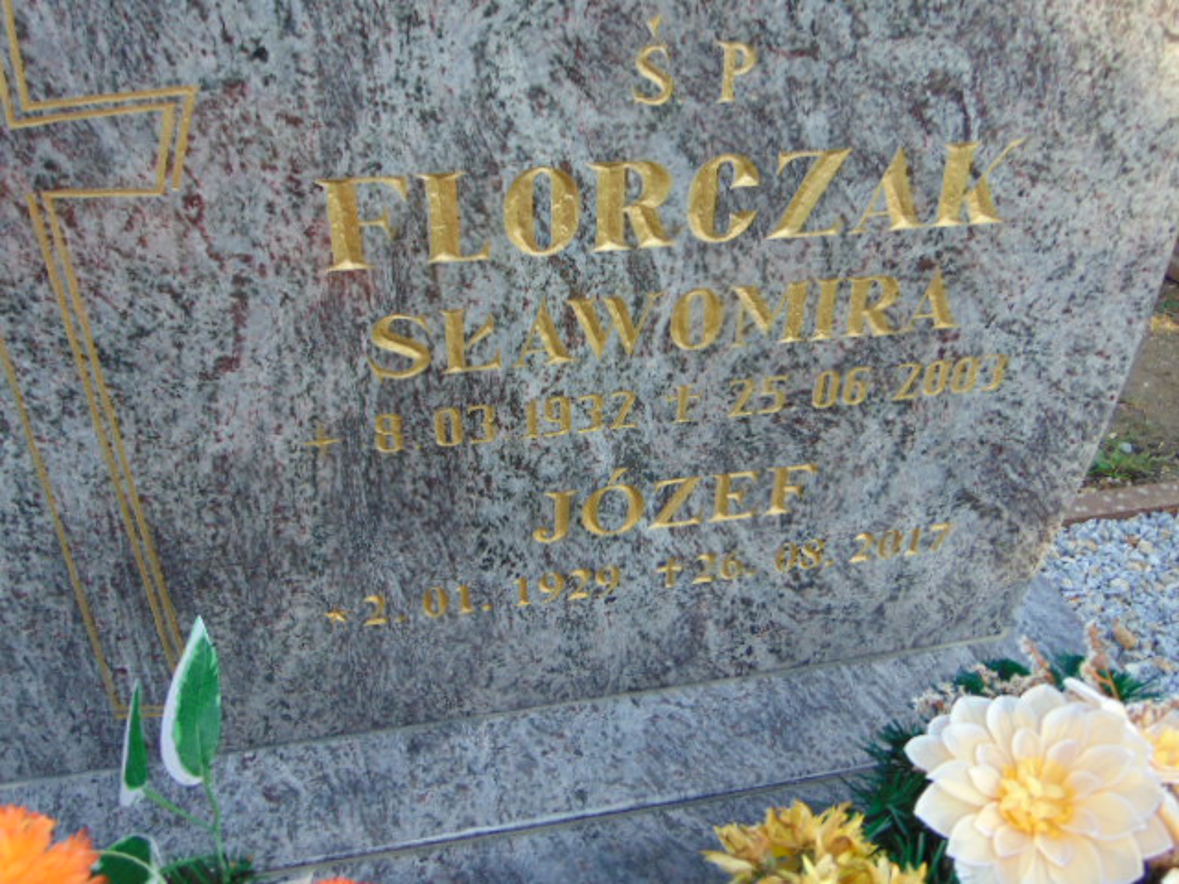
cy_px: 442
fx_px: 1124
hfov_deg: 55.4
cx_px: 590
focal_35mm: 33
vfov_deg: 42.9
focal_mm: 5.8
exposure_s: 1/125
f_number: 3.2
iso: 80
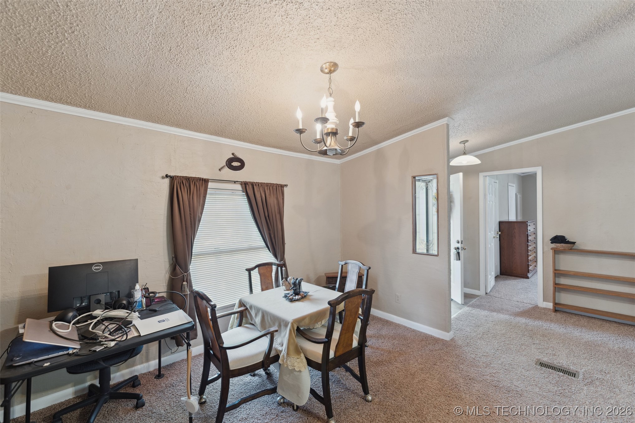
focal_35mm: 15
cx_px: 318
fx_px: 257
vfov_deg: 78.8
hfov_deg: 101.9
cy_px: 212
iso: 400
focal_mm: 14.6
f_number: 2.8
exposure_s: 1/15
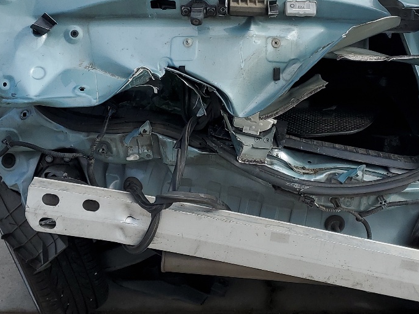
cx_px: 254
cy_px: 93
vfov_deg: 23.8
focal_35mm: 61
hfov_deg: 31.6
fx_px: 738
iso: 50
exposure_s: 1/2000
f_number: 1.5
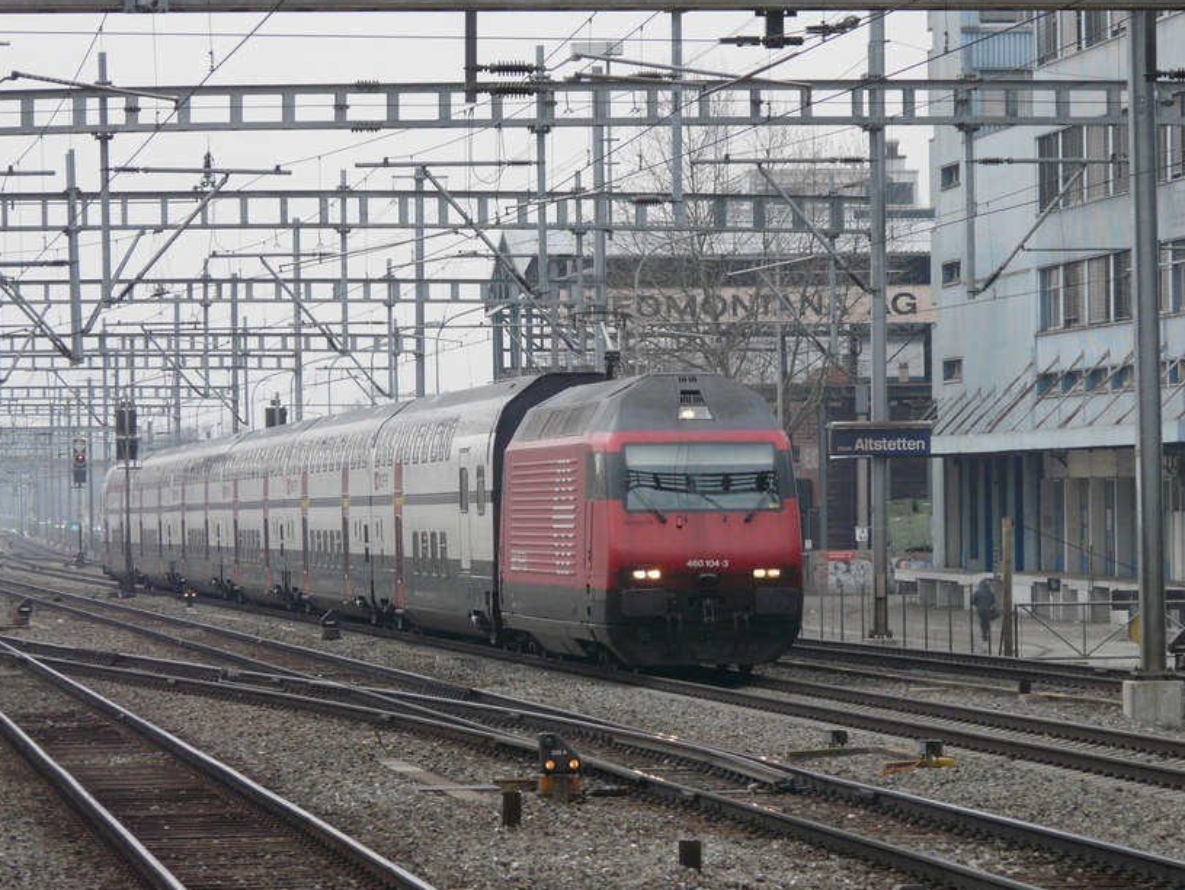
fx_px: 7980
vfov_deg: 6.4
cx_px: 705
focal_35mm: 233
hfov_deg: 8.5
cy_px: 480
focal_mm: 31.3
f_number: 4
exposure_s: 1/250
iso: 125
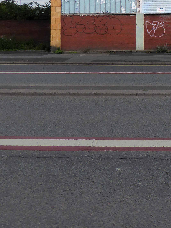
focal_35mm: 55
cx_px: 147
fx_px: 362
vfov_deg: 33.1
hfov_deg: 25.9
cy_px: 23
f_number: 3.3
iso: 160
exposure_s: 1/1000
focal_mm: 4.3
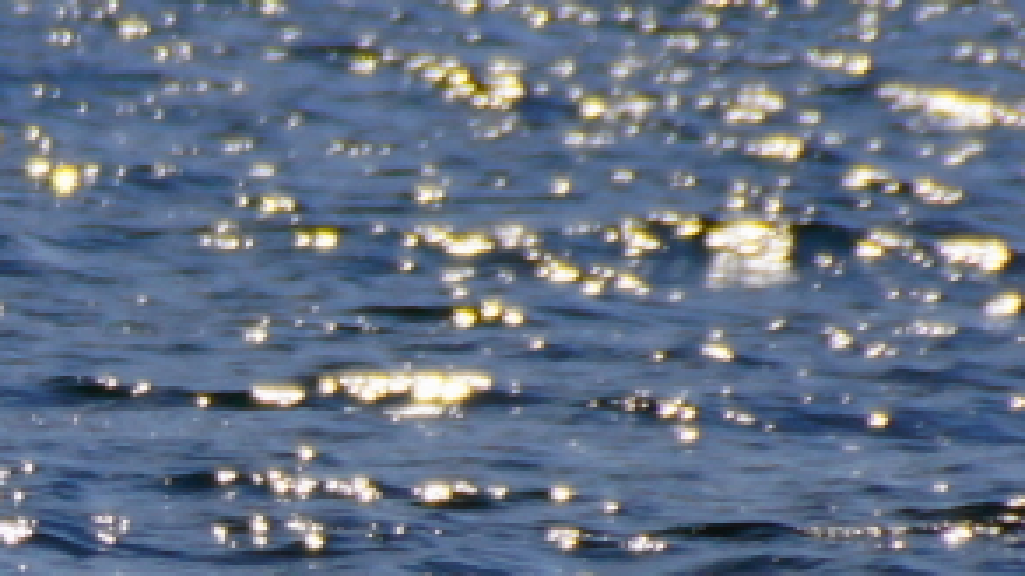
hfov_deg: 1.6
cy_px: 913
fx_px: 36542
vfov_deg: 0.9
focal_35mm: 1345
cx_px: 488
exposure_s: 1/400
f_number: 6.3
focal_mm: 250
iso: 100
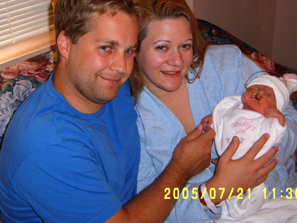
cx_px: 139
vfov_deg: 29.5
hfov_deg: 38.9
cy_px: 79
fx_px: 420
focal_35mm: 49
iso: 141
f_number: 2.9
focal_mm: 6.2
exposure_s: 1/30
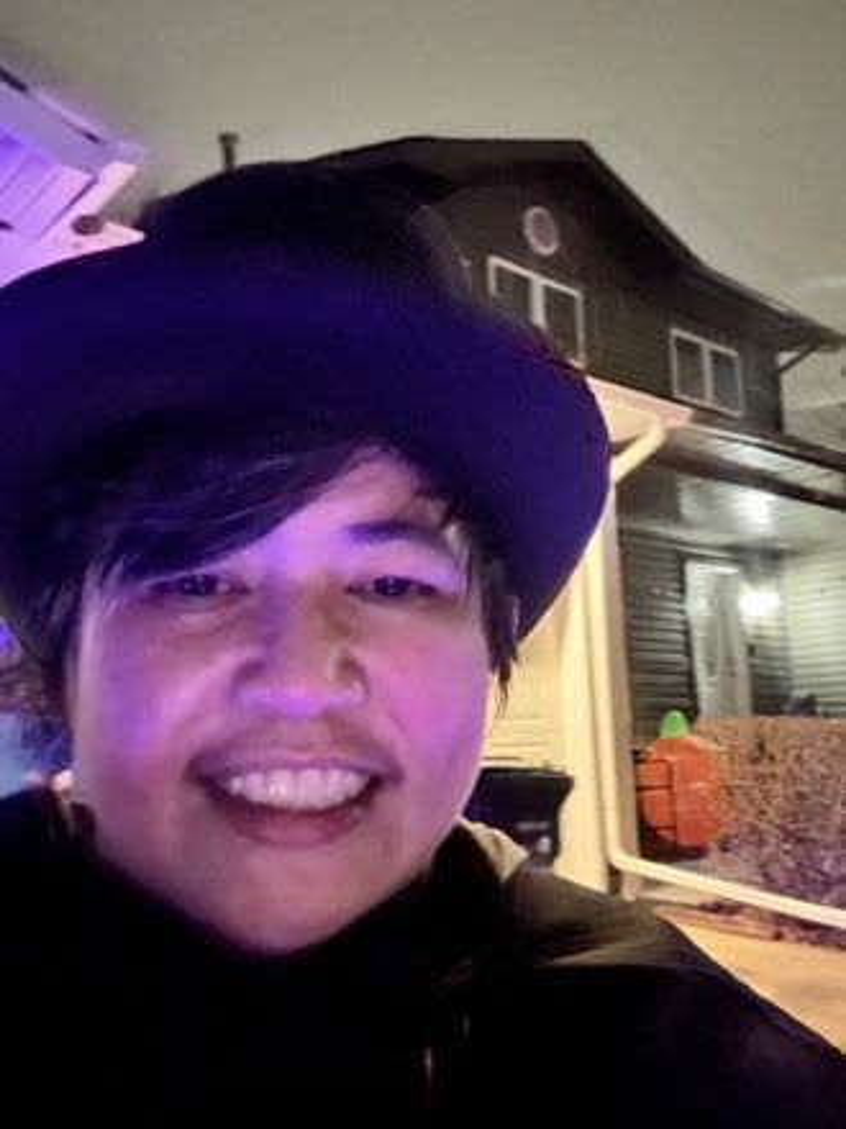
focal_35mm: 30
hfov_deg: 46.8
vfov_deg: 60.0
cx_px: 423
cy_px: 564
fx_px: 978
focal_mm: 2.69
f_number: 1.9
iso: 8000
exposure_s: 1/15
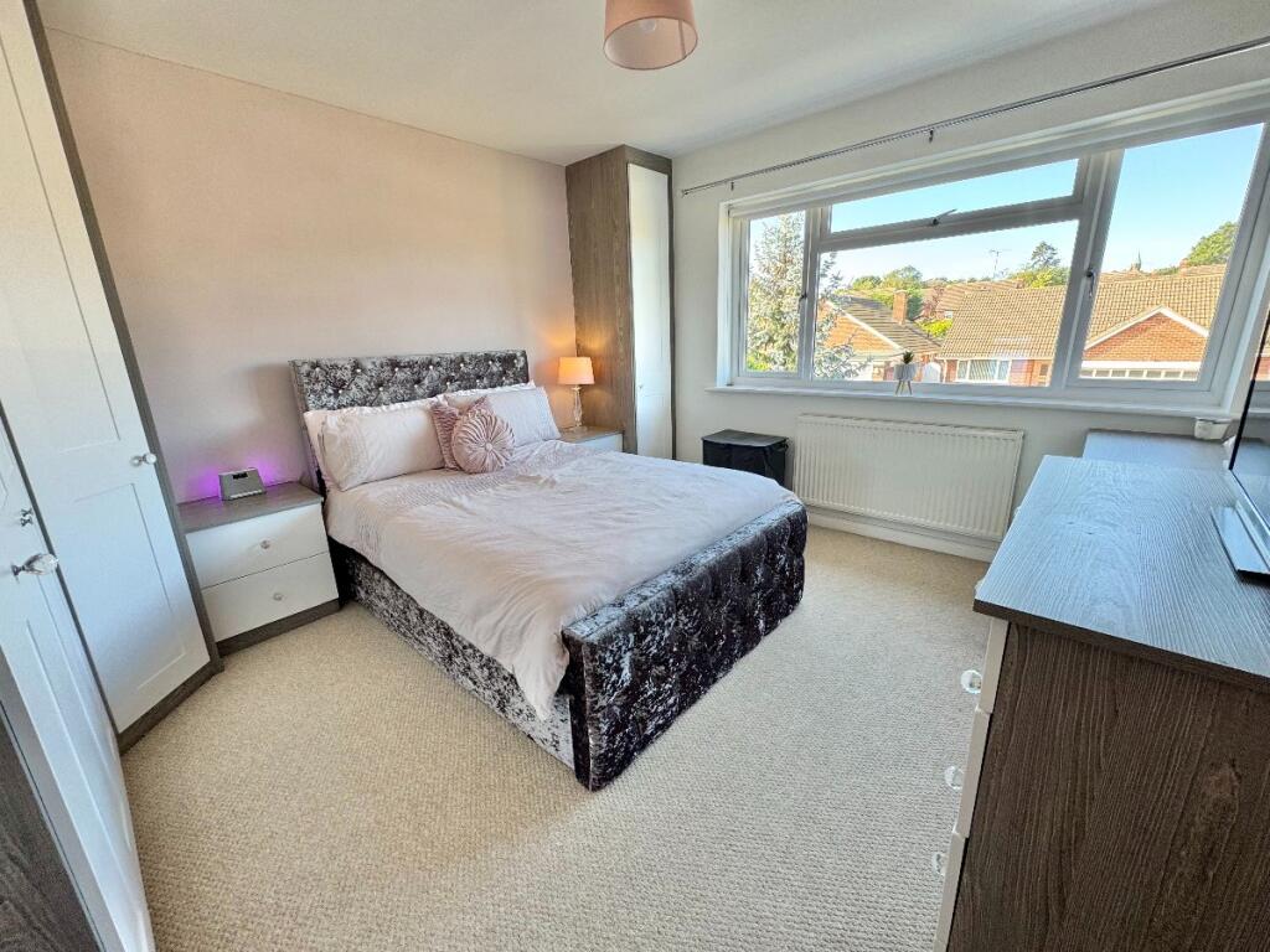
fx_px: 514
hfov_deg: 102.1
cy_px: 476
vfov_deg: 85.7
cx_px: 635
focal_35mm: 14
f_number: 2.2
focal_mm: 2.22
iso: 80
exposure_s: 1/99
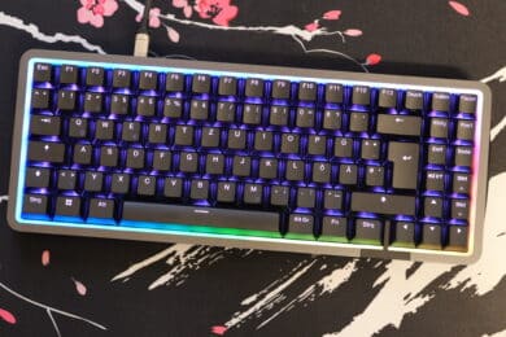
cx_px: 253
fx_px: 1138
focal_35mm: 81
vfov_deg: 16.9
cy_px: 168
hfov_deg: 25.1
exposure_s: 1/30
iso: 6400
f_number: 7.1
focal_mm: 81
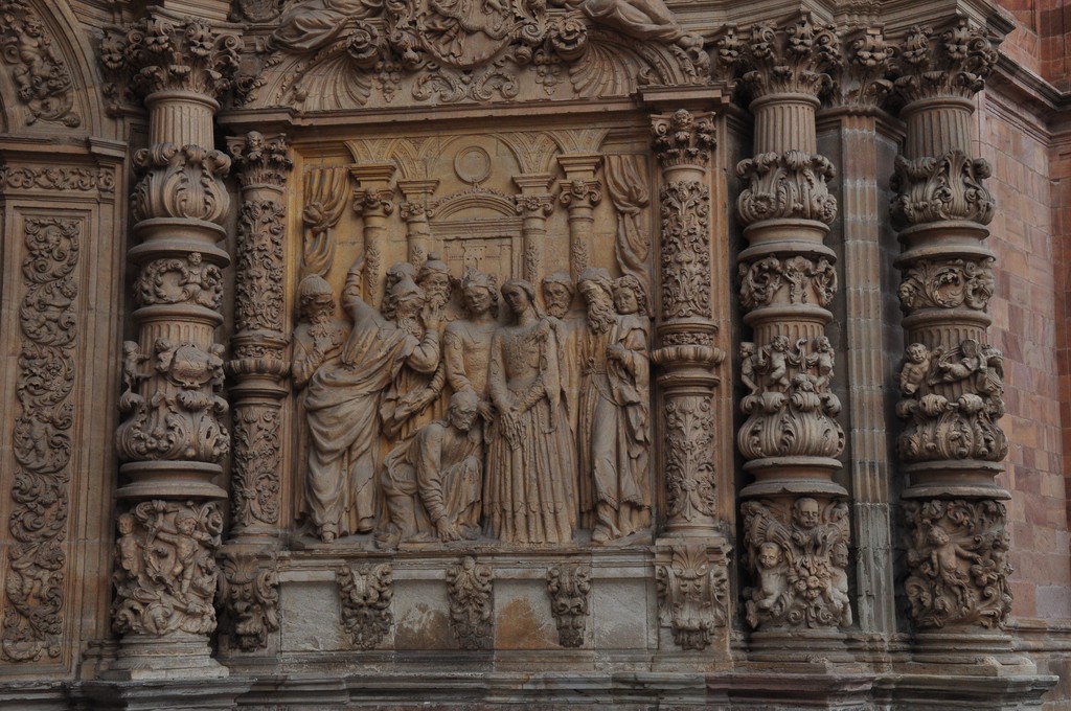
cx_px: 536
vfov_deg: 23.7
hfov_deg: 35.1
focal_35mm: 57
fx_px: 1694
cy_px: 356
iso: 640
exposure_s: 1/320
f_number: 9
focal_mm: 38
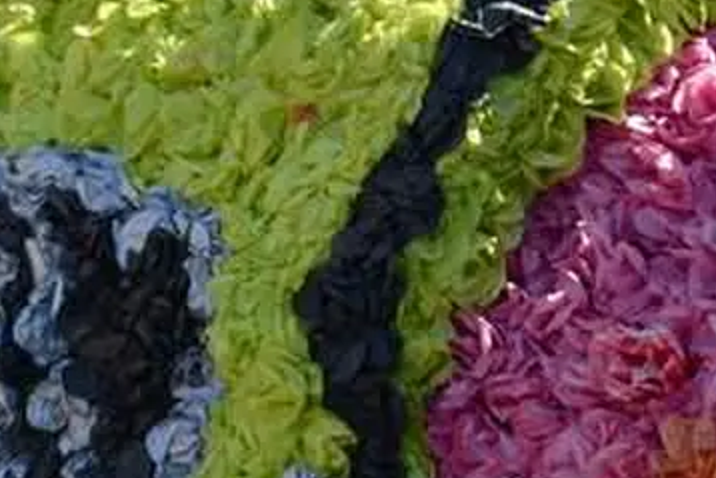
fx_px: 5485
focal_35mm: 276
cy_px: 309
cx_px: 332
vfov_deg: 5.0
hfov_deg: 7.5
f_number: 8
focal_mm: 55
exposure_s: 1/250
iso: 200
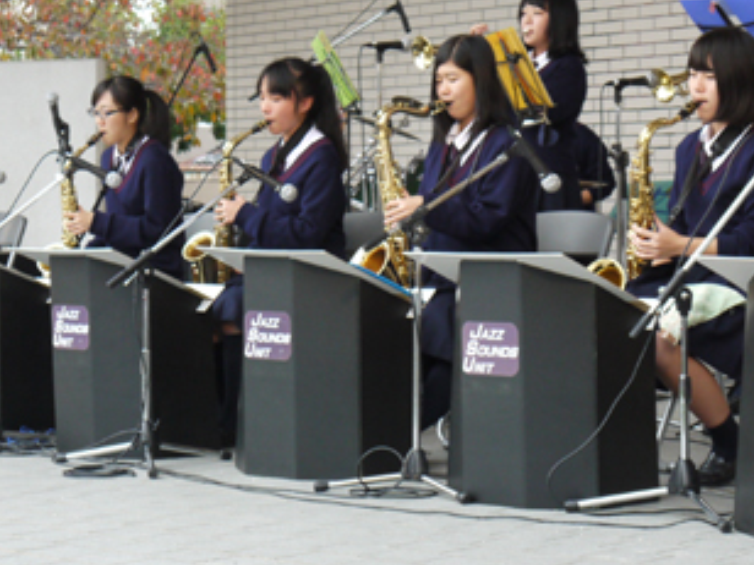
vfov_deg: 13.6
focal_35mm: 109
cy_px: 276
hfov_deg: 18.0
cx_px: 255
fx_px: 2374
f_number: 6.3
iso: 400
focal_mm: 28
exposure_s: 1/160
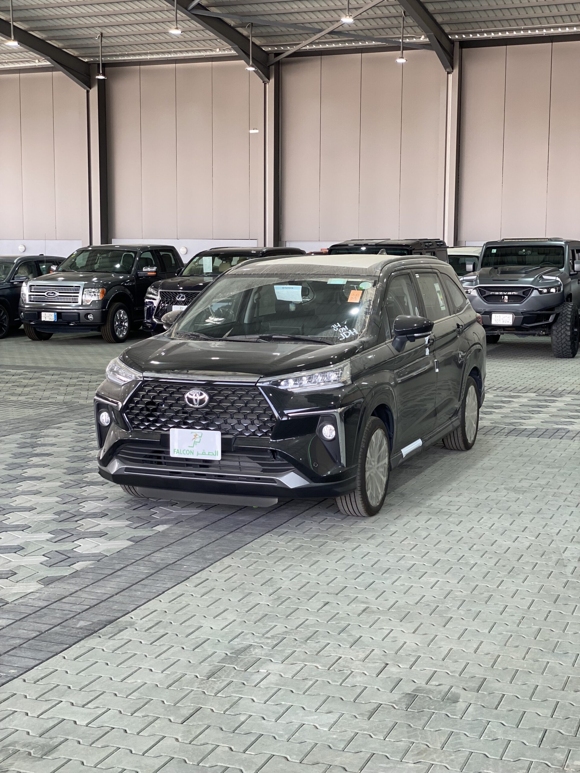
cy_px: 386
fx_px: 1162
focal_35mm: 52
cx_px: 290
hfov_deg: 28.0
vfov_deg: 36.8
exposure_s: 1/120
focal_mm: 6
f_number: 2
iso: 50
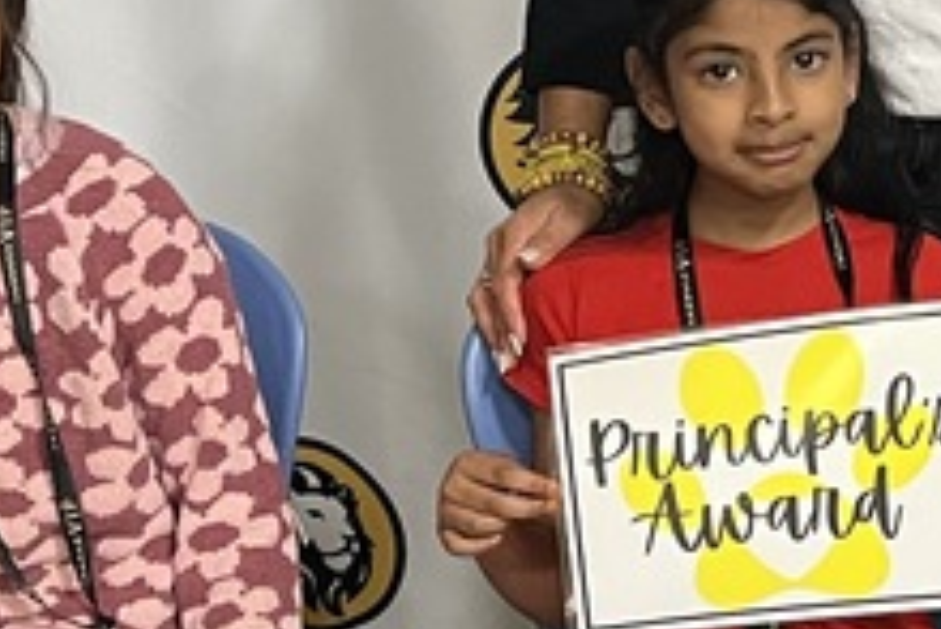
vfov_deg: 10.9
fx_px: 3296
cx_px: 1245
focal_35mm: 126
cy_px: 304
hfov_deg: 15.4
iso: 320
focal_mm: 5.1
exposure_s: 1/60
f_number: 1.6
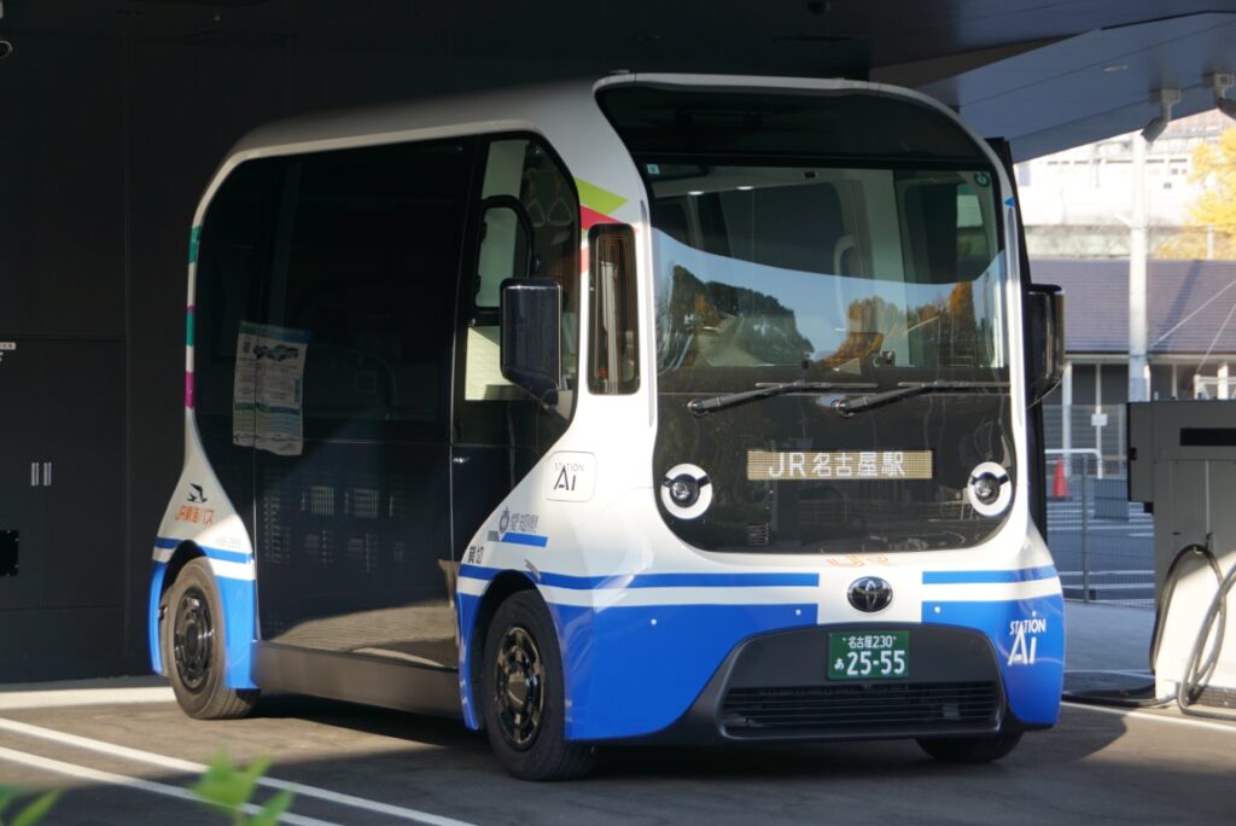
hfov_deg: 17.1
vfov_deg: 11.4
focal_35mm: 120
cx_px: 618
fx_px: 4122
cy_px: 413
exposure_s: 1/160
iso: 100
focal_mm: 80
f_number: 5.6
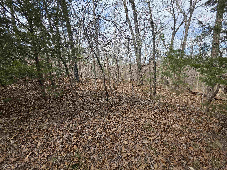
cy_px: 85
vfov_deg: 89.9
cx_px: 114
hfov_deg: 106.2
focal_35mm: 13
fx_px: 85
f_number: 1.9
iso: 40
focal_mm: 2.2
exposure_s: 1/707
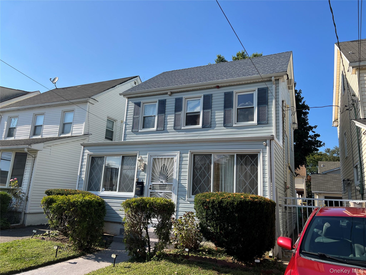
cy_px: 138
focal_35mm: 26
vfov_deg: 53.1
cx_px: 183
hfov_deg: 67.3
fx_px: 275
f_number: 1.5
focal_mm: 5.7
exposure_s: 1/2841
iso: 50
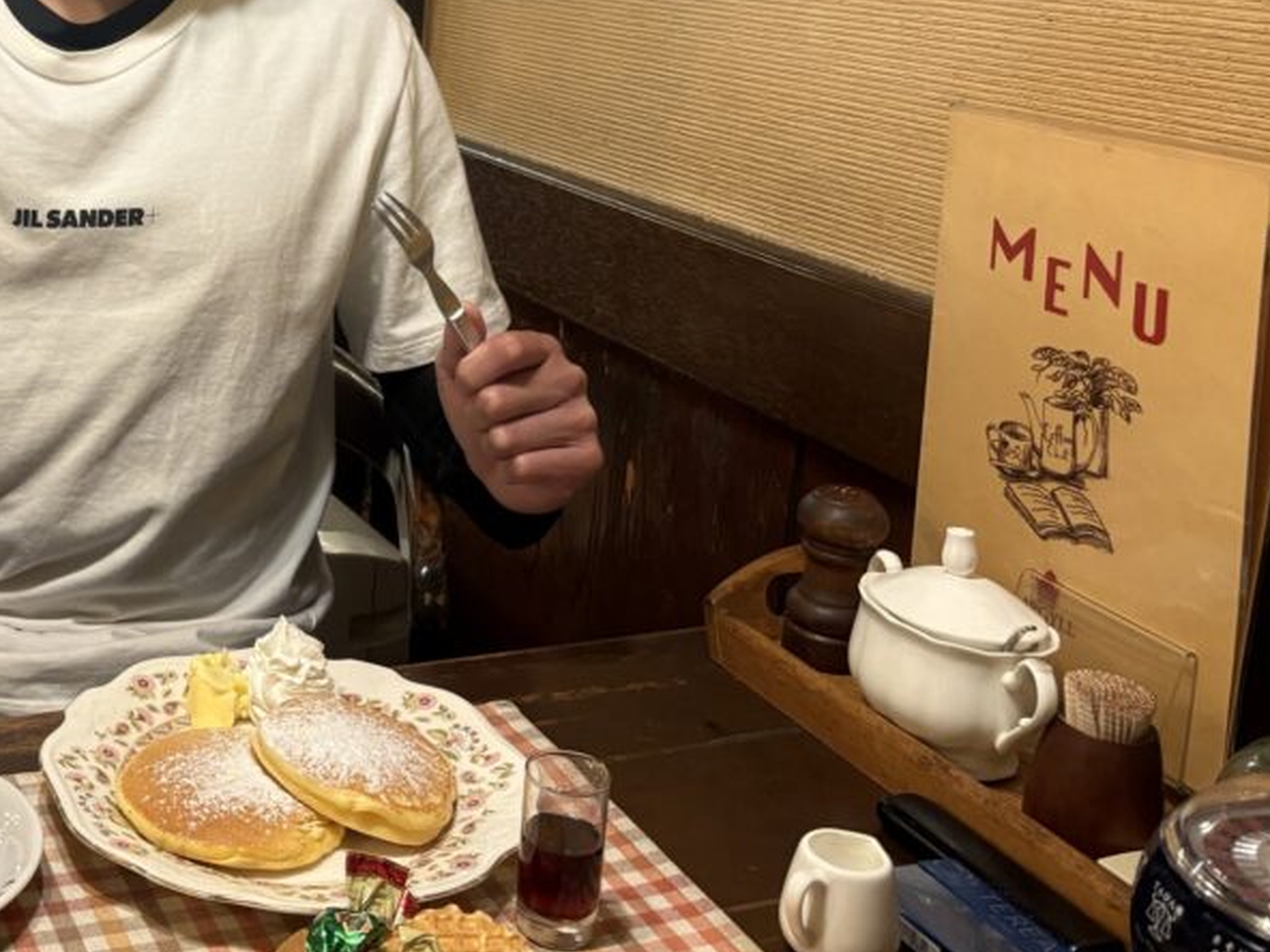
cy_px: 144
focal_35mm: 45
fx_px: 1651
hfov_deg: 39.8
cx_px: 197
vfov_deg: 31.1
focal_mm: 5.96
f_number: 1.6
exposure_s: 1/60
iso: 200
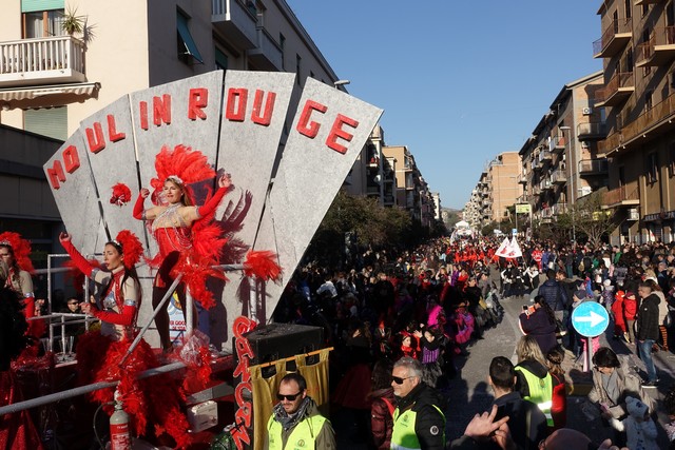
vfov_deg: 41.1
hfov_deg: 58.7
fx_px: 600
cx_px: 338
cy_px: 225
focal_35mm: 32
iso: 125
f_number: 7.1
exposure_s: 1/400
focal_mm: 11.81
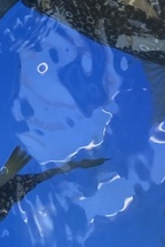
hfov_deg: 11.9
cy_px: -17
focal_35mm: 115
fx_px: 791
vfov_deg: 17.3
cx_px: 85
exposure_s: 1/120
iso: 50
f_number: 1.8
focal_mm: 3.99
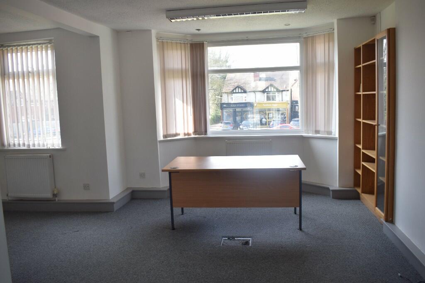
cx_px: 212
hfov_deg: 59.5
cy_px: 142
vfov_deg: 41.7
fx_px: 372
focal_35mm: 32
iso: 400
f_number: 6.3
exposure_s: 1/160
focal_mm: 21
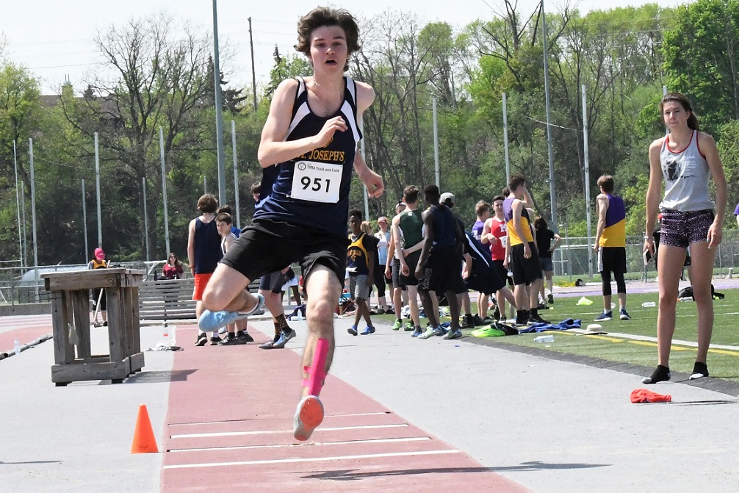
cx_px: 370
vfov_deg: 13.0
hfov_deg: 19.5
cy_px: 246
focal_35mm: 105
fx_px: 2156
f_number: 20
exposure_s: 1/1250
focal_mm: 70
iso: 5000
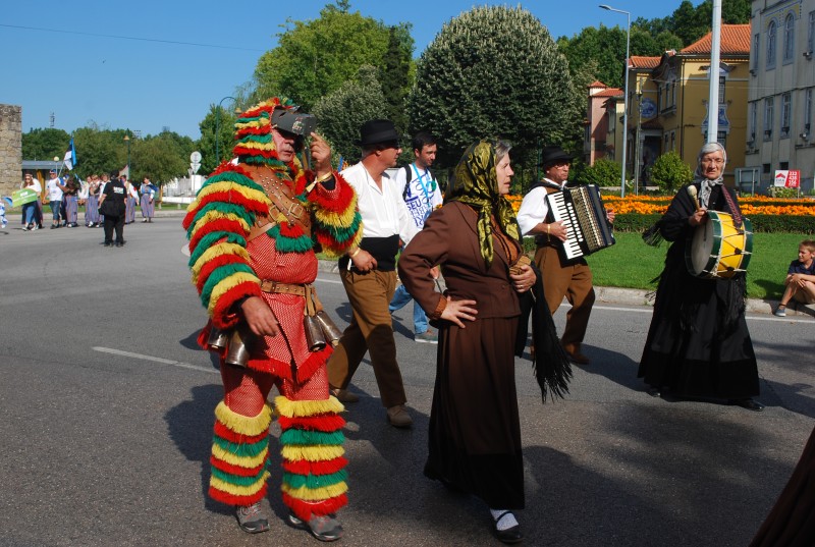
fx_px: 885
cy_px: 274
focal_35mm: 39
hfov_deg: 49.5
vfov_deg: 34.4
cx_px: 408
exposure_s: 1/250
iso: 100
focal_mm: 26
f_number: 8
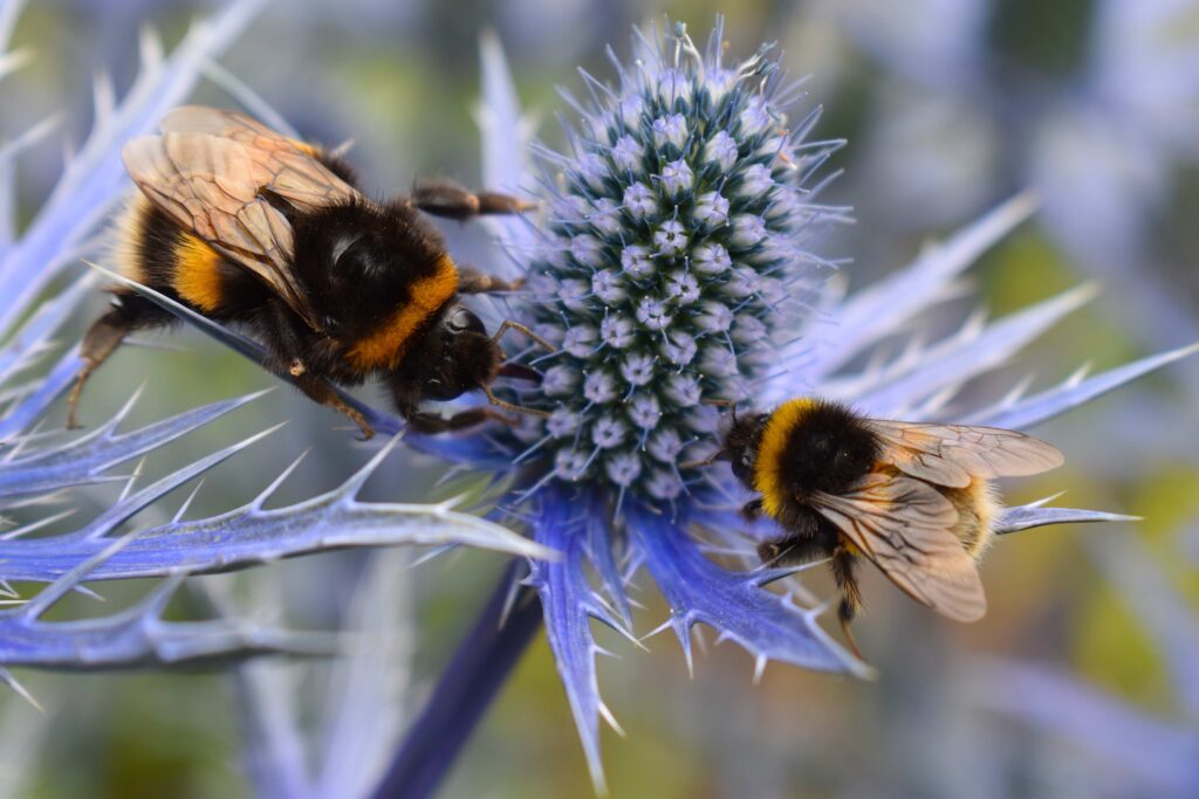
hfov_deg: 24.6
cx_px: 600
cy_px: 400
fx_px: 2748
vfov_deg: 16.6
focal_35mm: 82
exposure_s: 1/160
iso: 400
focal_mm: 55
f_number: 6.3
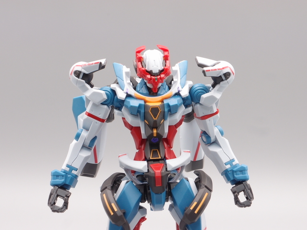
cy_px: 115
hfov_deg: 21.3
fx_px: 816
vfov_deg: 16.1
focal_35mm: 92
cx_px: 154
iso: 100
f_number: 8
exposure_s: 1/6
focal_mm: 19.84
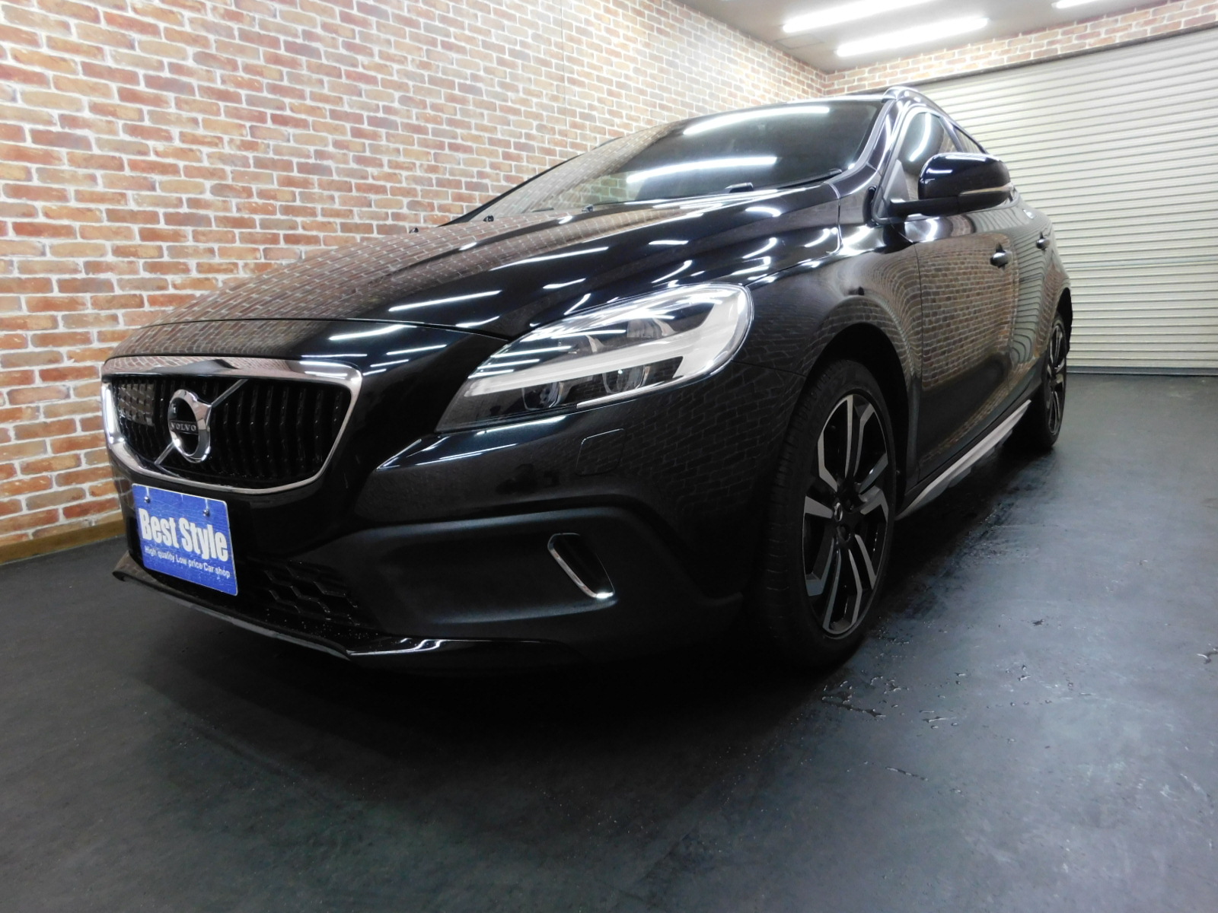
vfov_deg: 58.9
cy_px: 456
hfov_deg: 73.9
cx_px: 609
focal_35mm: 23
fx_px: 809
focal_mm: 4
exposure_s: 1/30
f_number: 3
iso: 320
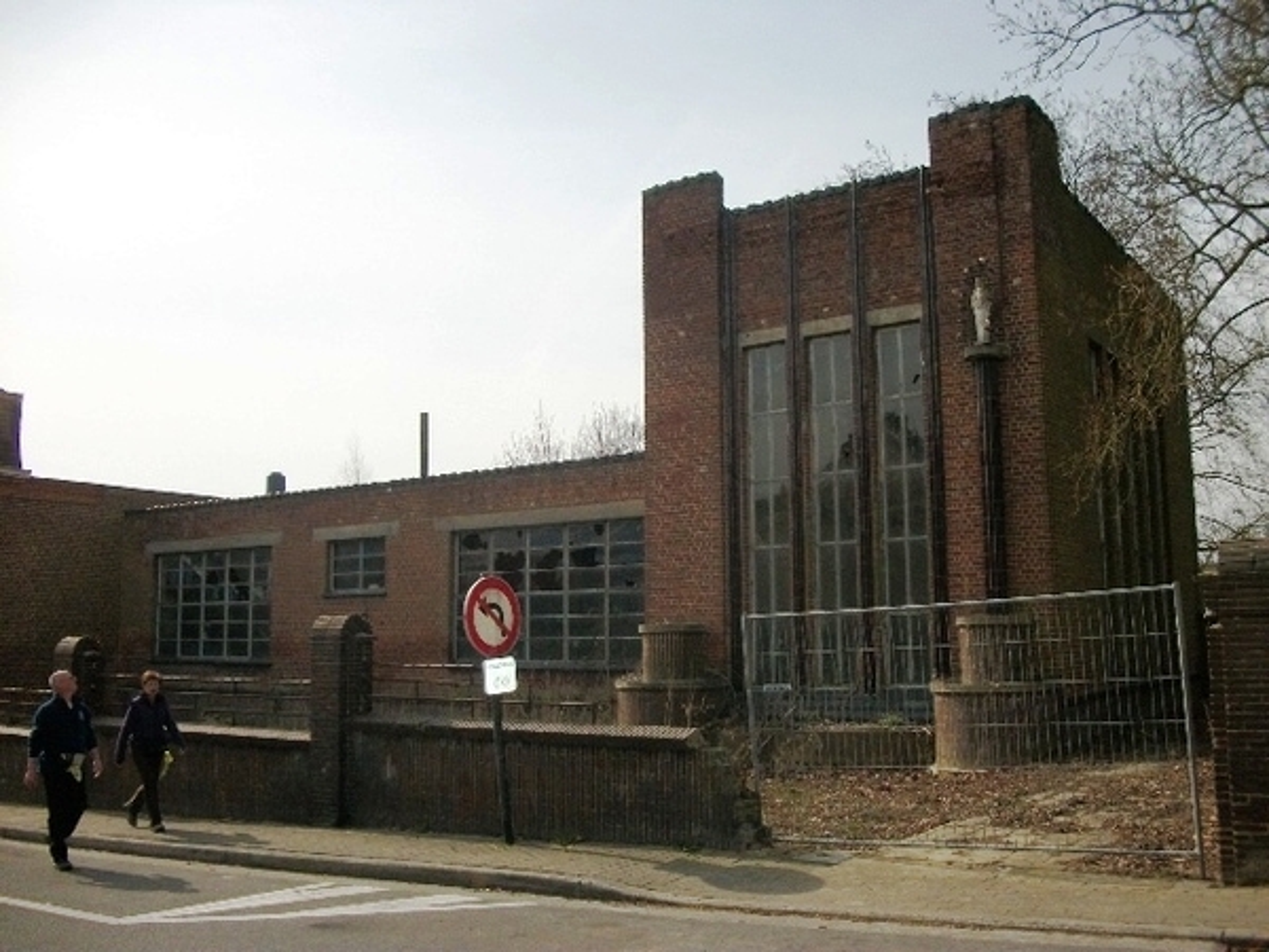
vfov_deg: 44.2
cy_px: 476
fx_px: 1173
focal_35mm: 32
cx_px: 634
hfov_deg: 56.8
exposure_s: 1/500
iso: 200
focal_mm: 5.7
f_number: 8.8
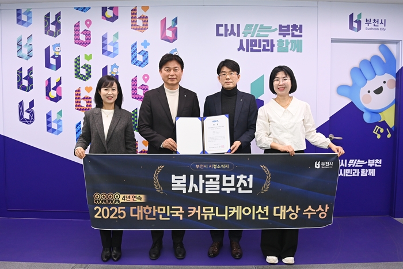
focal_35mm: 24
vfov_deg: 53.2
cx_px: 202
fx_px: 269
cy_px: 134
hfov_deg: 73.7
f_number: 5.6
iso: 2500
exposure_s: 1/160
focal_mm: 24
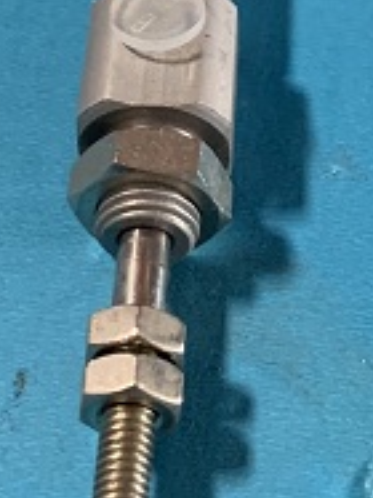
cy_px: -108
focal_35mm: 112
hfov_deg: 13.2
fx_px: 1611
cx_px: 209
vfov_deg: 16.8
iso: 400
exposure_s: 1/60
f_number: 1.8
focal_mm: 4.25
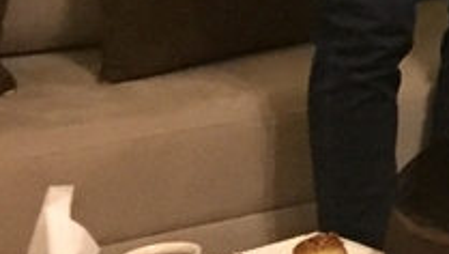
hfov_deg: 11.8
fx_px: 1799
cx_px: 1041
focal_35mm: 151
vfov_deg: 7.5
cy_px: -356
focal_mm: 4.15
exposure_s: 1/17
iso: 400
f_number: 2.2
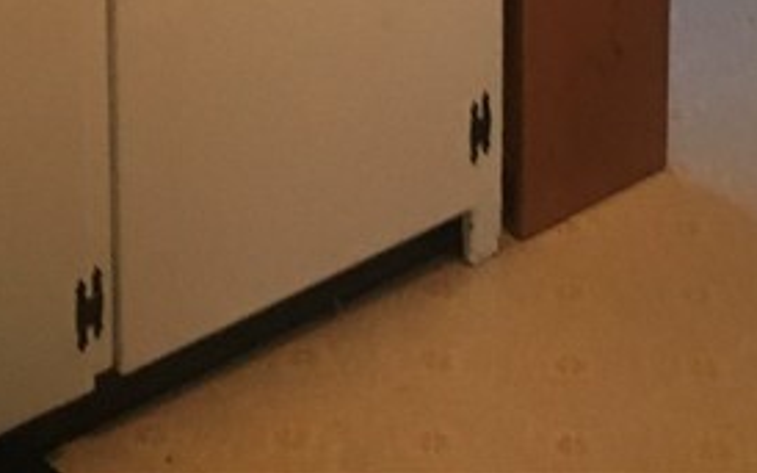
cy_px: -586
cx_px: 425
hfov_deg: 18.1
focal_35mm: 115
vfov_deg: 10.2
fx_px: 2372
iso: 160
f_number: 2.2
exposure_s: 1/30
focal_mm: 4.15
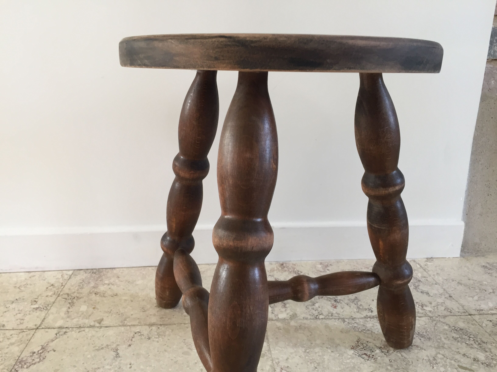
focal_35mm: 29
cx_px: 248
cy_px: 186
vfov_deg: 48.2
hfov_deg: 61.7
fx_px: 416
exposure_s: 1/33
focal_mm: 4.15
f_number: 2.2
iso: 80
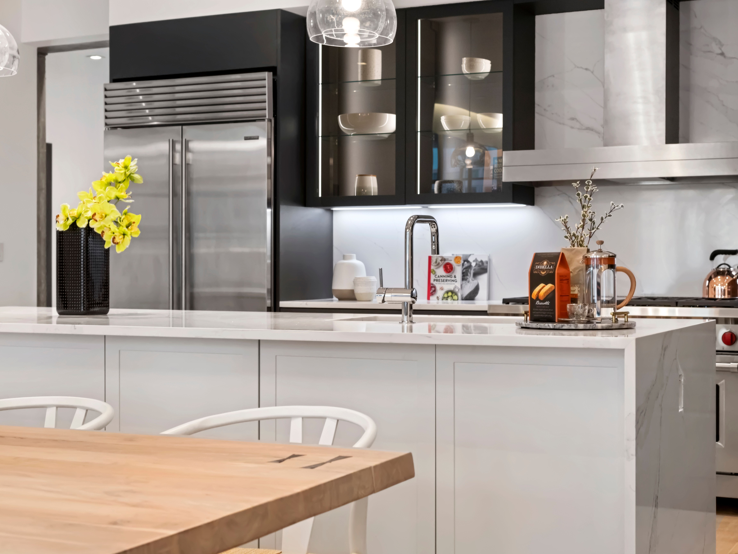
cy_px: 280
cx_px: 391
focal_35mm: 55
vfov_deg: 26.6
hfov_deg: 34.9
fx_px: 1173
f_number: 6.3
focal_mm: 50
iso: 400
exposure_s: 1/125
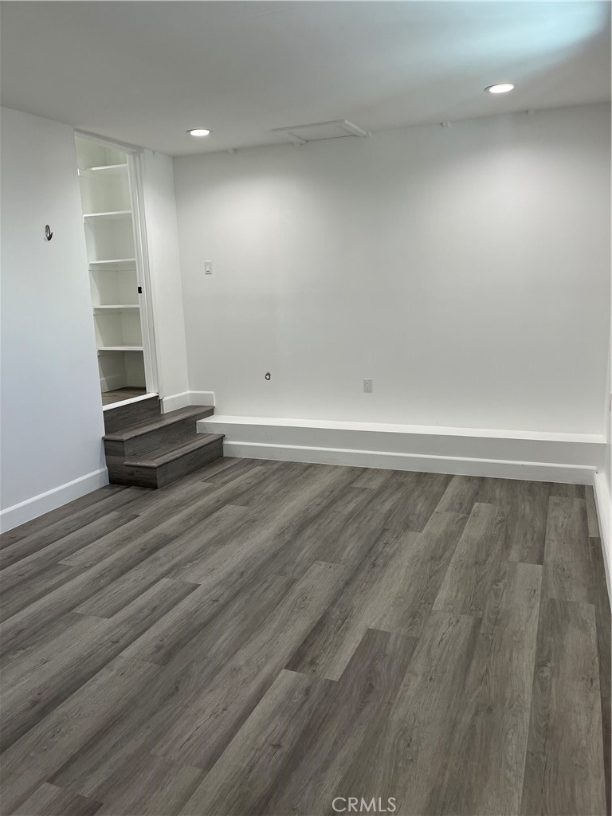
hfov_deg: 53.1
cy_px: 408
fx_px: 613
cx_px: 306
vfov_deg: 67.3
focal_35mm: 26
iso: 80
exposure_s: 1/120
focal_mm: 5.1
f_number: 1.6
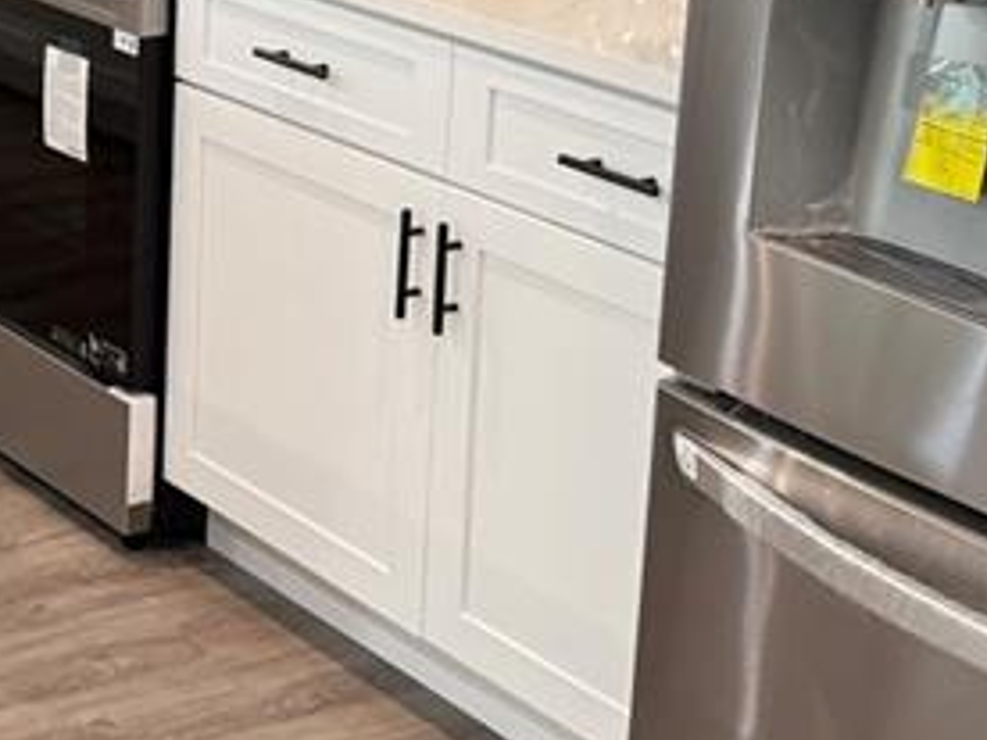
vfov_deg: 16.2
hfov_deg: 20.6
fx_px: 2538
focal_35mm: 89
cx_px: -200
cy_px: -25
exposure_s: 1/60
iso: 320
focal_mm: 6.76
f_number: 1.78
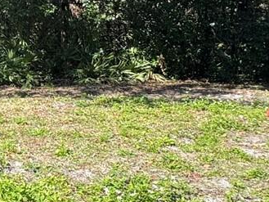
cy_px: 42
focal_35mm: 68
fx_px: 529
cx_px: -149
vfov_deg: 21.4
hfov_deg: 22.6
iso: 40
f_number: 2.2
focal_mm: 2.22
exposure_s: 1/351
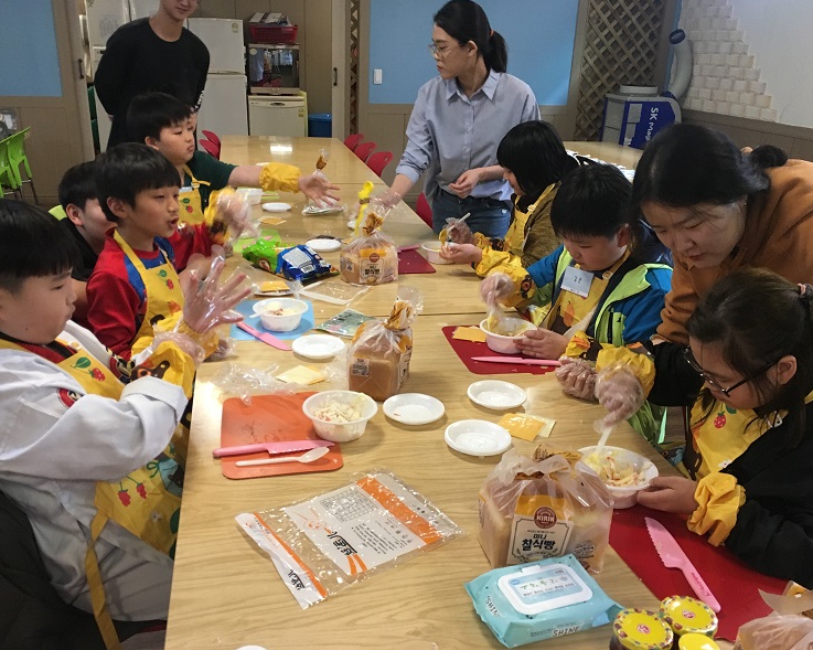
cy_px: 327
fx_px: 746
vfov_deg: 47.1
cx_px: 394
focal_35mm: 31
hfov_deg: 57.2
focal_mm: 4.15
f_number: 2.2
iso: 125
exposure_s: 1/30
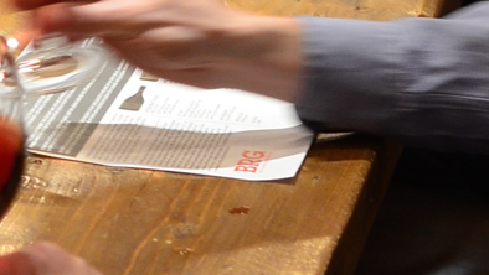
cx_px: -60
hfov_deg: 10.2
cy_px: 154
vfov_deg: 5.8
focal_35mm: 209
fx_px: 2711
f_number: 3.5
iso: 800
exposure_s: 1/40
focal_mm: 35
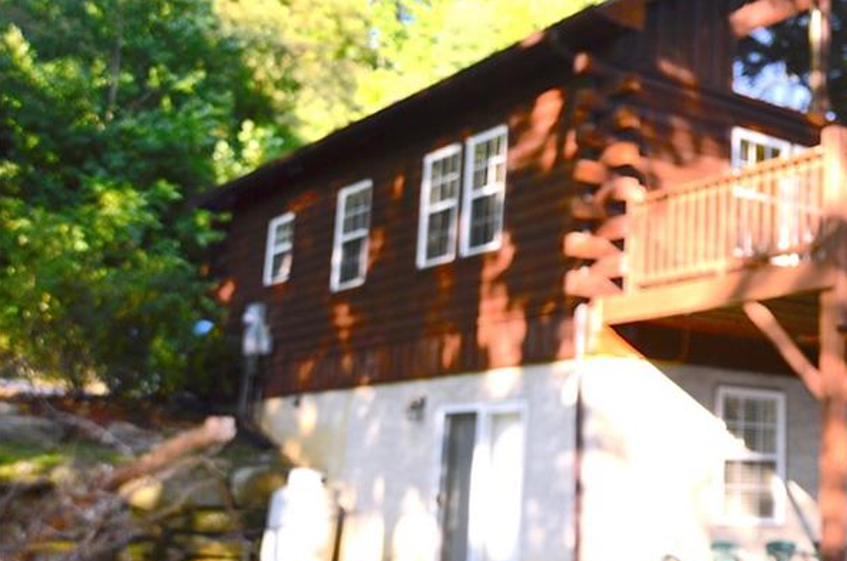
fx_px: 1221
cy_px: 245
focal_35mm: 52
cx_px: 729
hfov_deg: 36.3
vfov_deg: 25.9
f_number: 4
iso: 110
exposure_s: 1/125
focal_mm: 20
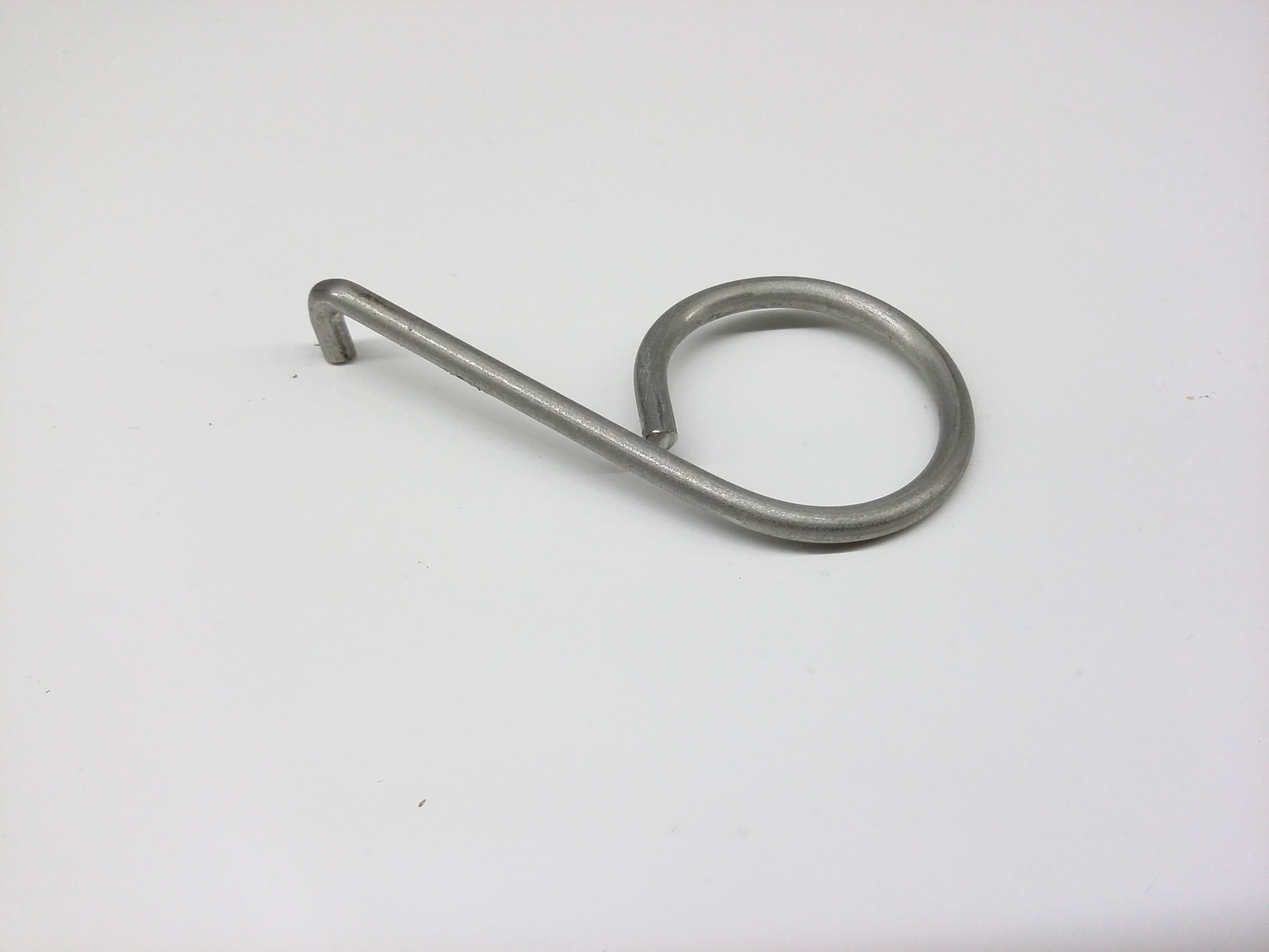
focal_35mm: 32
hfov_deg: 56.8
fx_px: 1173
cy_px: 476
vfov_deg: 44.2
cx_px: 634
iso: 200
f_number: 2.4
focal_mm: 3.4
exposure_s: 1/30
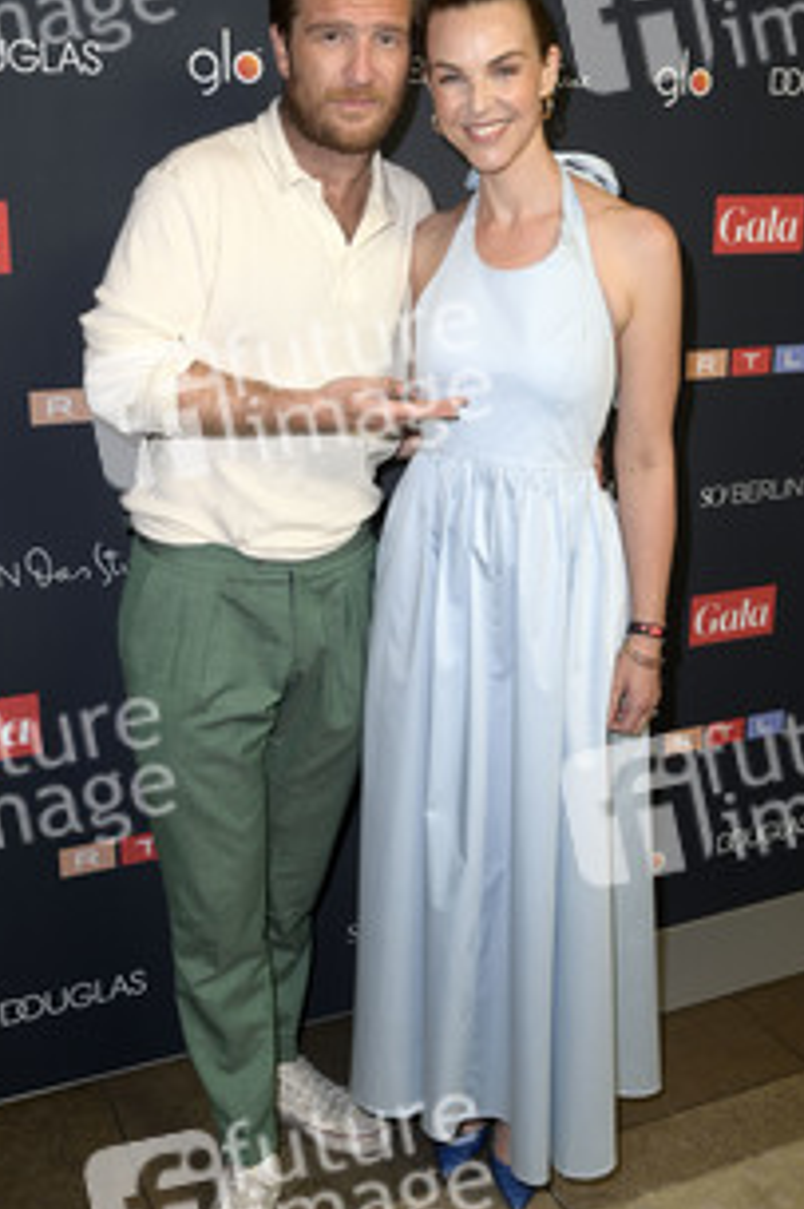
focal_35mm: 38
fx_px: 1274
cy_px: 595
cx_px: 404
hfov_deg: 35.0
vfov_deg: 50.7
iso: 640
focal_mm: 29
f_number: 5.6
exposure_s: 1/125
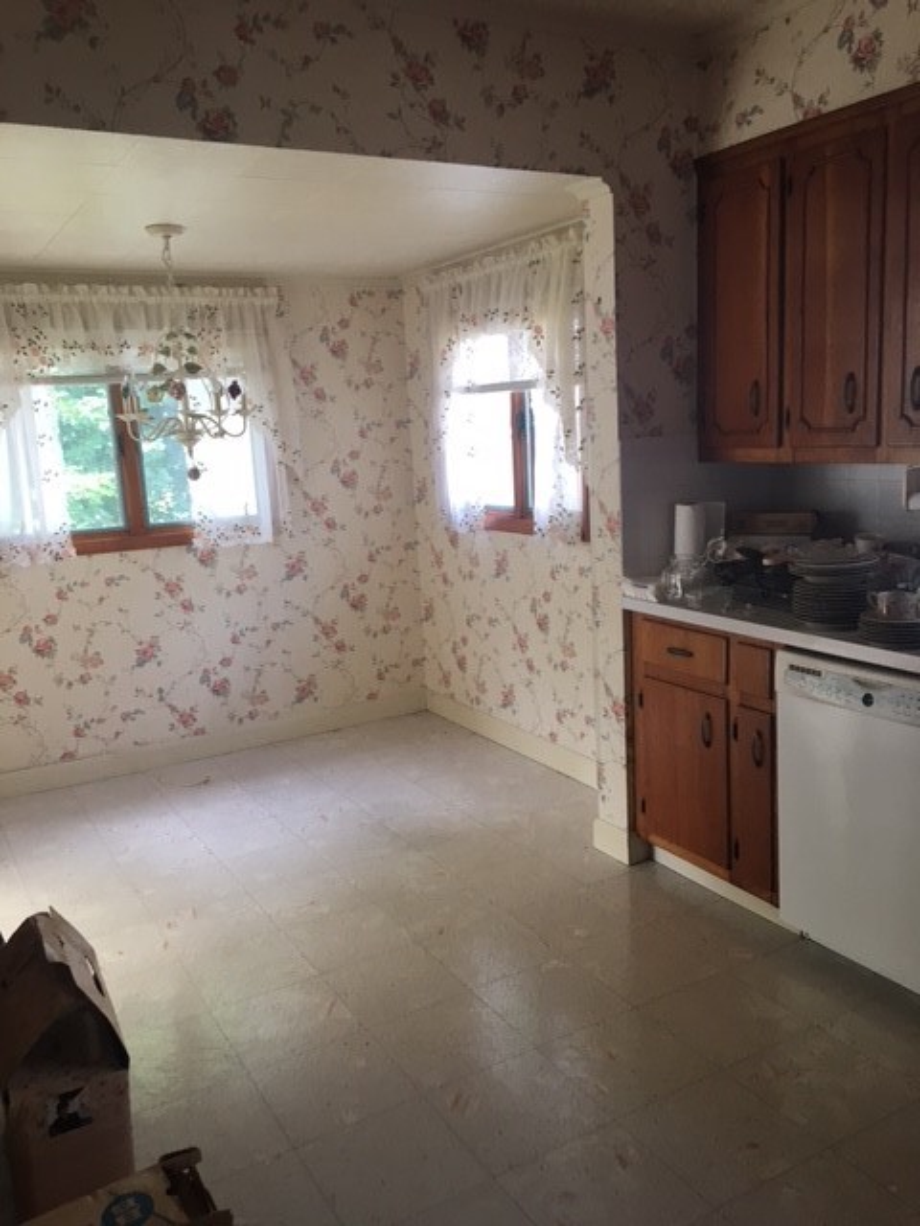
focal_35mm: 29
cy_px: 613
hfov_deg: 48.2
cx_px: 460
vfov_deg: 61.7
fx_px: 1028
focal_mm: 4.15
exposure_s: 1/30
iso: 32
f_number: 2.2
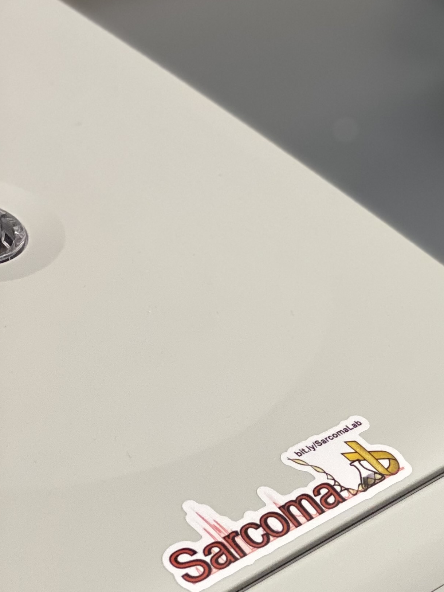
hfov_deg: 11.3
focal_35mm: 129
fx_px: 2206
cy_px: 391
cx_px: 546
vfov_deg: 15.3
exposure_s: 1/120
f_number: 2
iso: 160
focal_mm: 6
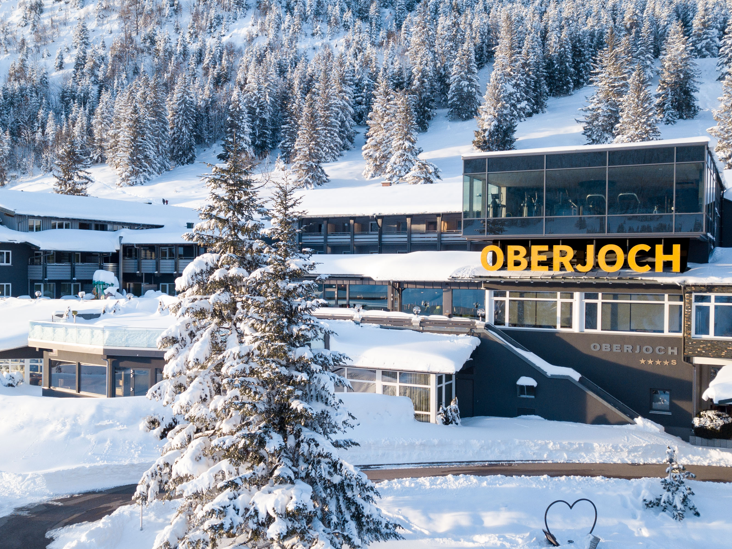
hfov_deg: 47.5
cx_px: 282
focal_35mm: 39
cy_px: 286
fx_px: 825
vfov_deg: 36.8
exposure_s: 1/180
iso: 100
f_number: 2.2
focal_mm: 4.73
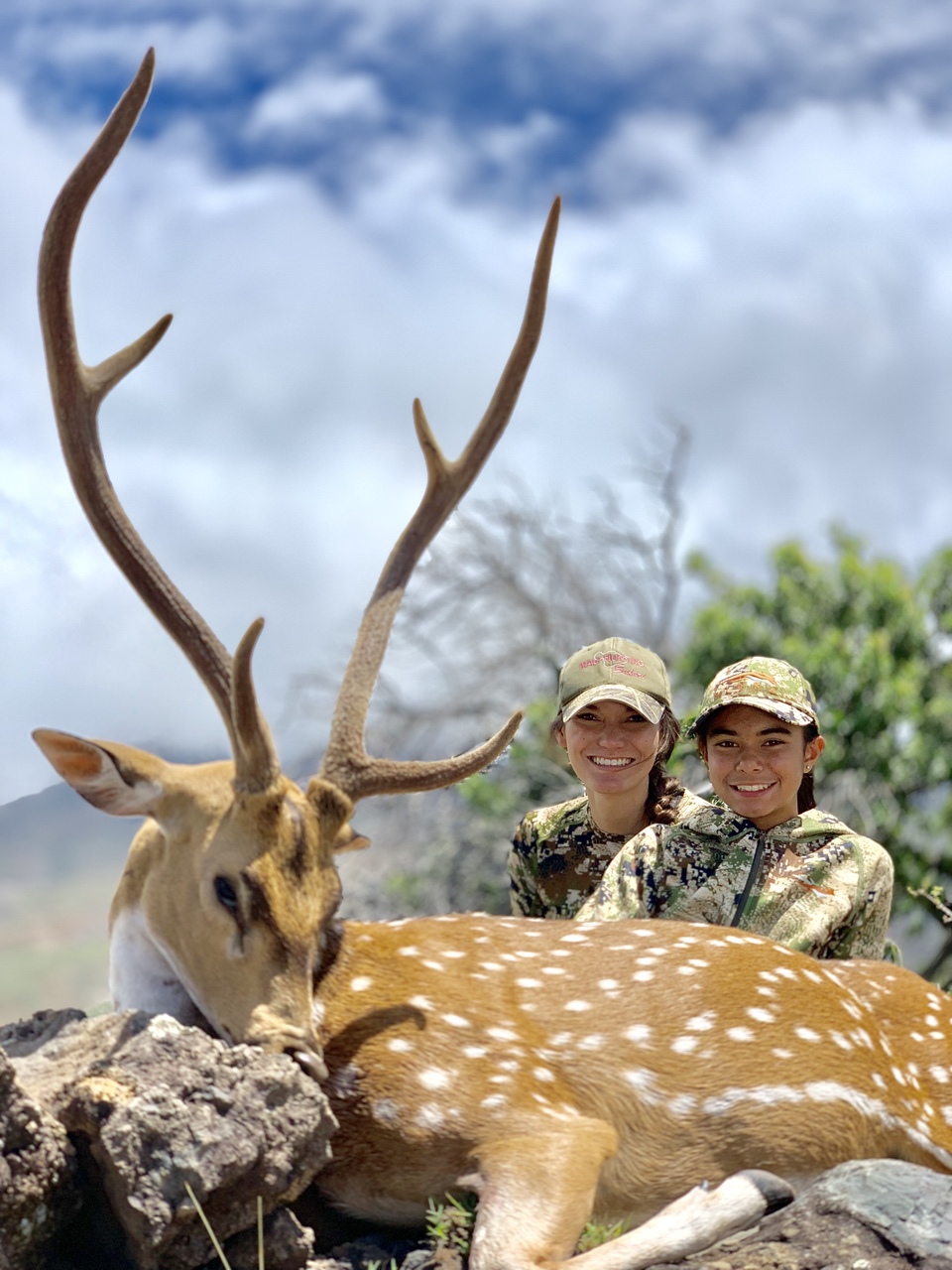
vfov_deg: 36.8
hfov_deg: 28.0
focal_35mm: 52
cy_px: 635
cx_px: 476
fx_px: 1907
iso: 16
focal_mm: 6
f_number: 2.4
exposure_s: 1/1597
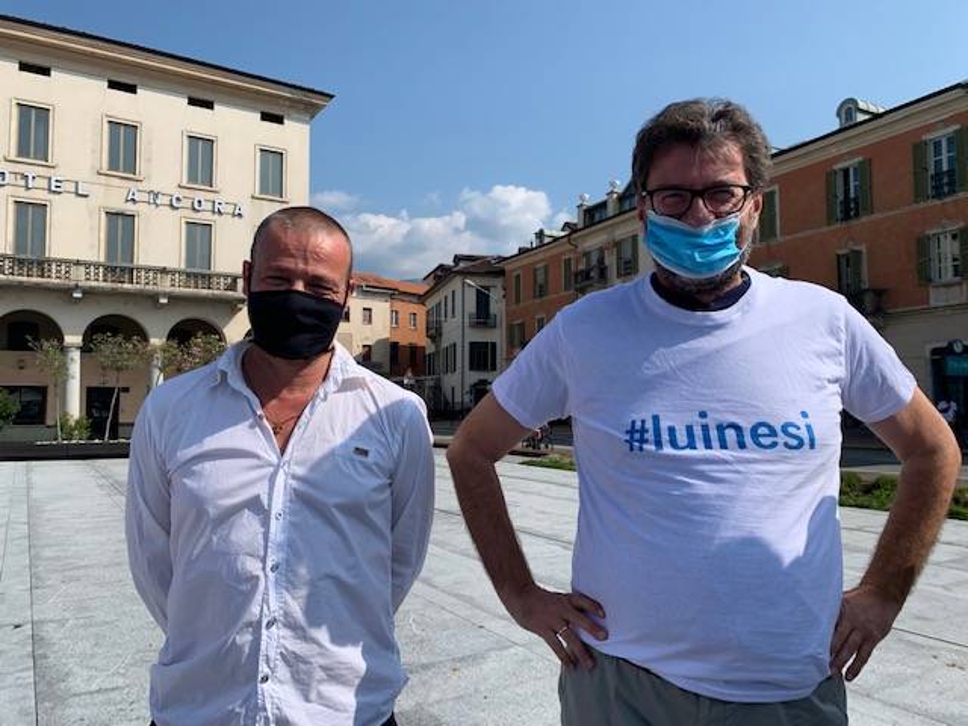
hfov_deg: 67.3
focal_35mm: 26
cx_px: 484
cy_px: 363
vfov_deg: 53.1
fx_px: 727
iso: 25
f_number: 1.8
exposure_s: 1/2681
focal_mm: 4.25
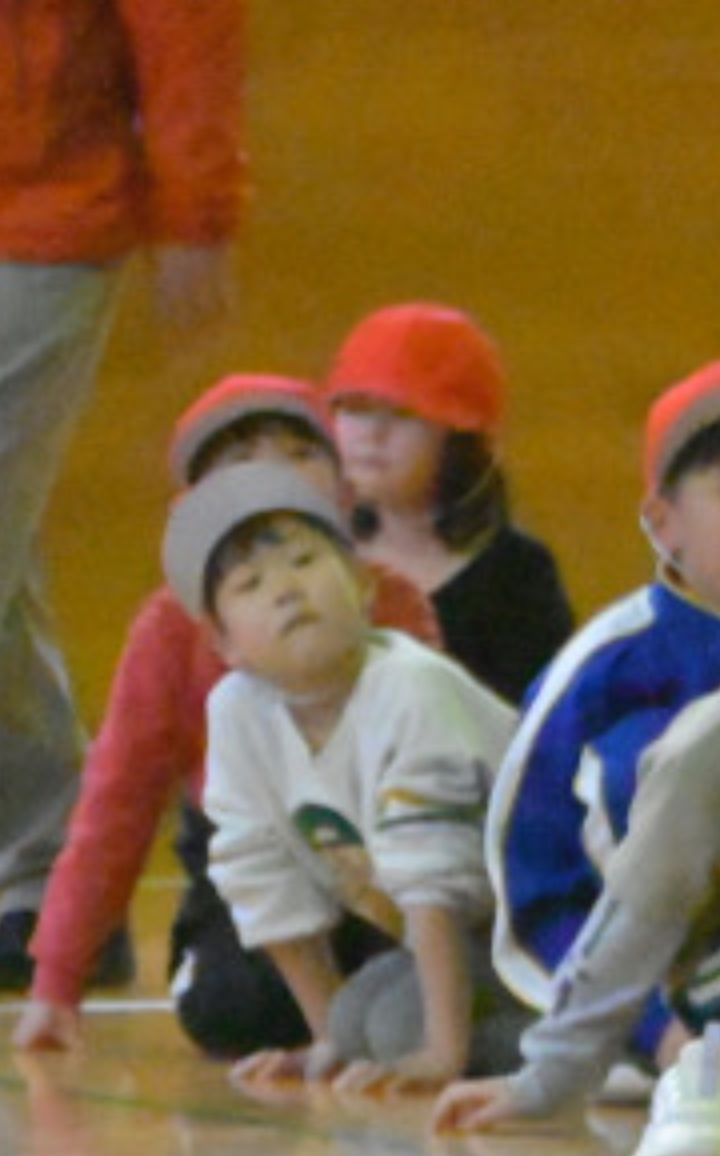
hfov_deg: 3.1
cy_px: 826
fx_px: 13314
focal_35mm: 423
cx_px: 1864
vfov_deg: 5.0
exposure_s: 1/4000
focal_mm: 78
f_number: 5.3
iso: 51200
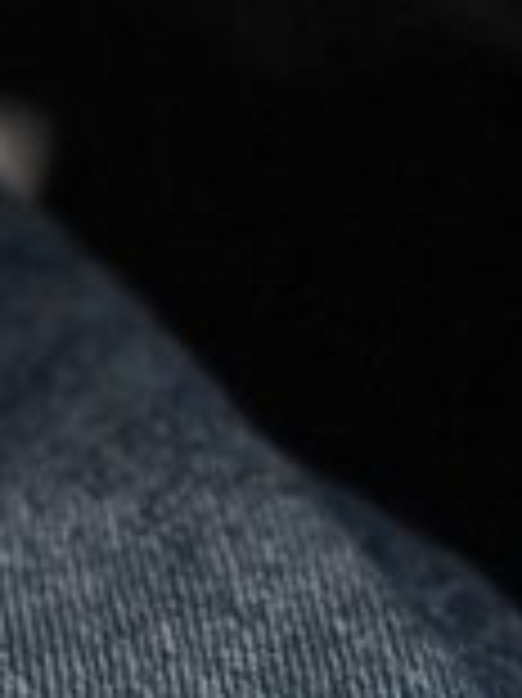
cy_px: -1193
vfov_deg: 5.9
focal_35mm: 317
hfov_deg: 4.6
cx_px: -756
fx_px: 6382
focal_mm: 6.86
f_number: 1.78
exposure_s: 1/100
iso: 80
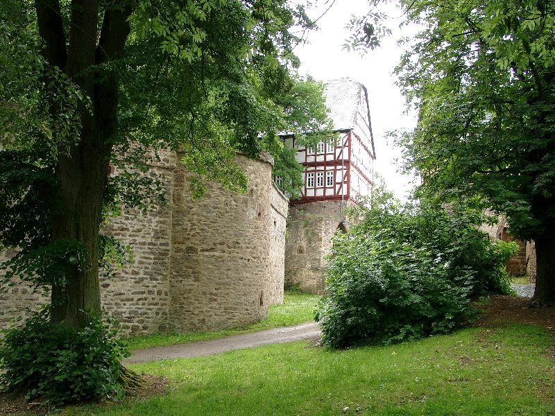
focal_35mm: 38
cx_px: 278
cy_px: 208
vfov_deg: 37.7
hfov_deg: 49.0
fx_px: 609
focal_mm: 8.02
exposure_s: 1/94.9
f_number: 4
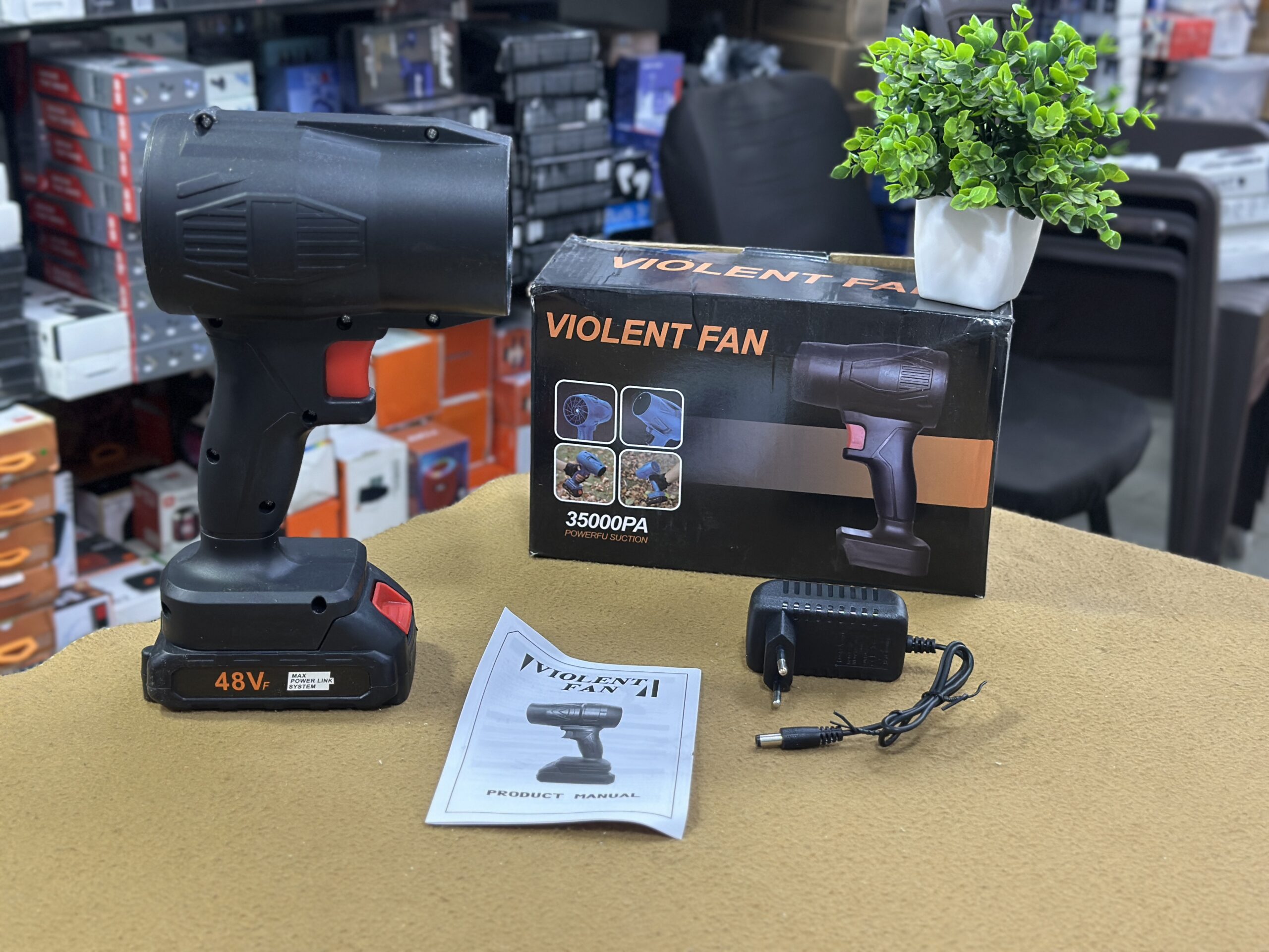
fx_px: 1760
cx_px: 634
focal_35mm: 48
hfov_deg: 39.7
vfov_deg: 30.3
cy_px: 476
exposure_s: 1/50
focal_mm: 6.86
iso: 250
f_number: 1.78
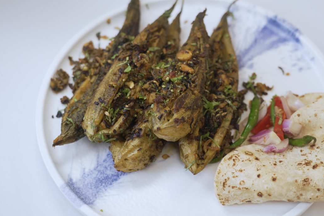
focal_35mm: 65
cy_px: 95
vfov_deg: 20.9
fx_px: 585
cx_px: 191
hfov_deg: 30.9
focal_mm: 52
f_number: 4
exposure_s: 1/100
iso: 320
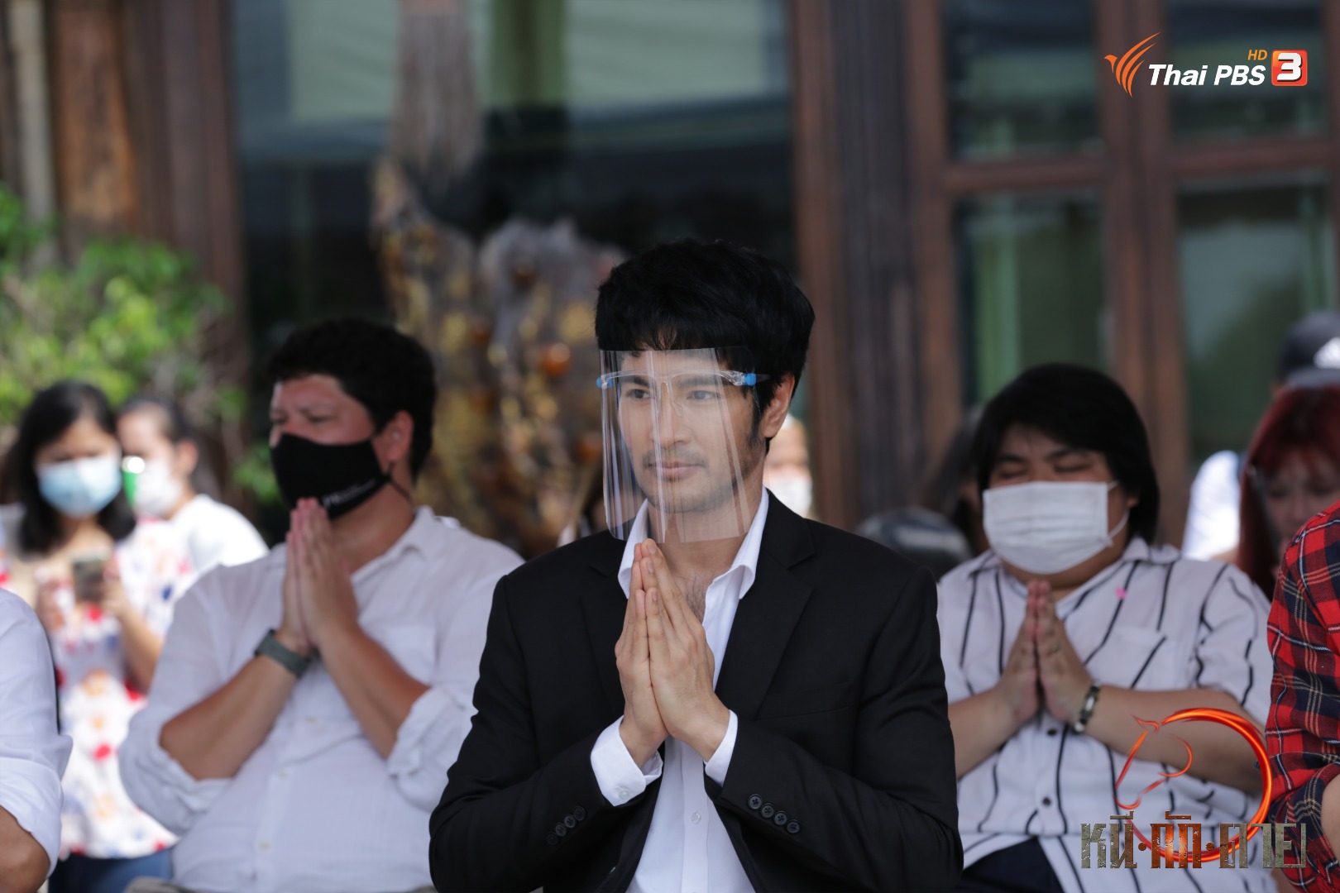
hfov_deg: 31.9
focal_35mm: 63
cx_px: 670
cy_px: 446
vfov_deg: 21.6
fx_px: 2345
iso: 250
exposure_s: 1/160
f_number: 20
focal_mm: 42
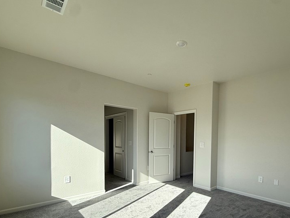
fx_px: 168
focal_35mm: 20
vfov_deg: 64.2
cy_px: 146
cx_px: 176
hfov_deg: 80.7
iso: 50
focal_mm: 2.22
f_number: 2.2
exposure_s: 1/625
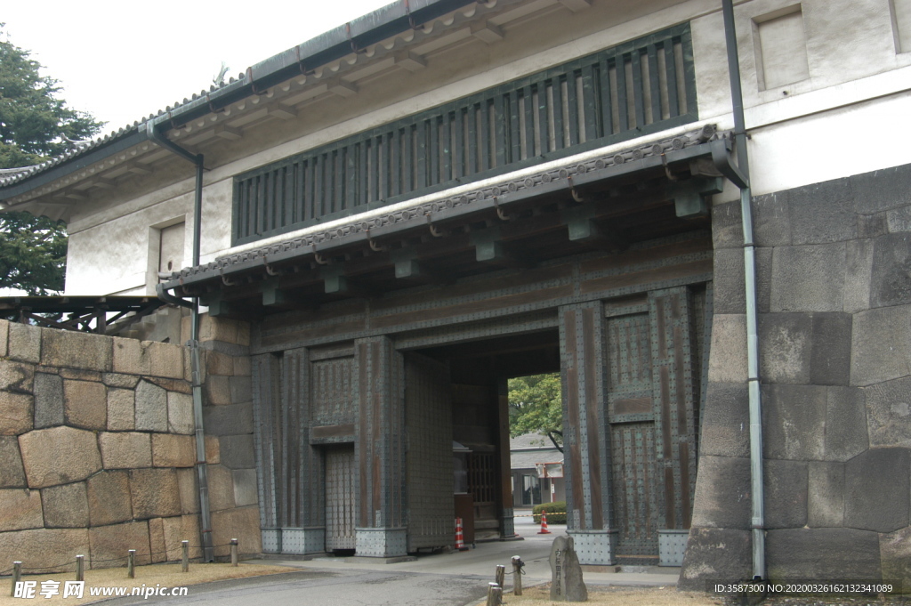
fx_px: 910
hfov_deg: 53.2
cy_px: 303
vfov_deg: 36.8
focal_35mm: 36
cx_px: 456
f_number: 5.6
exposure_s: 1/125
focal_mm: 24
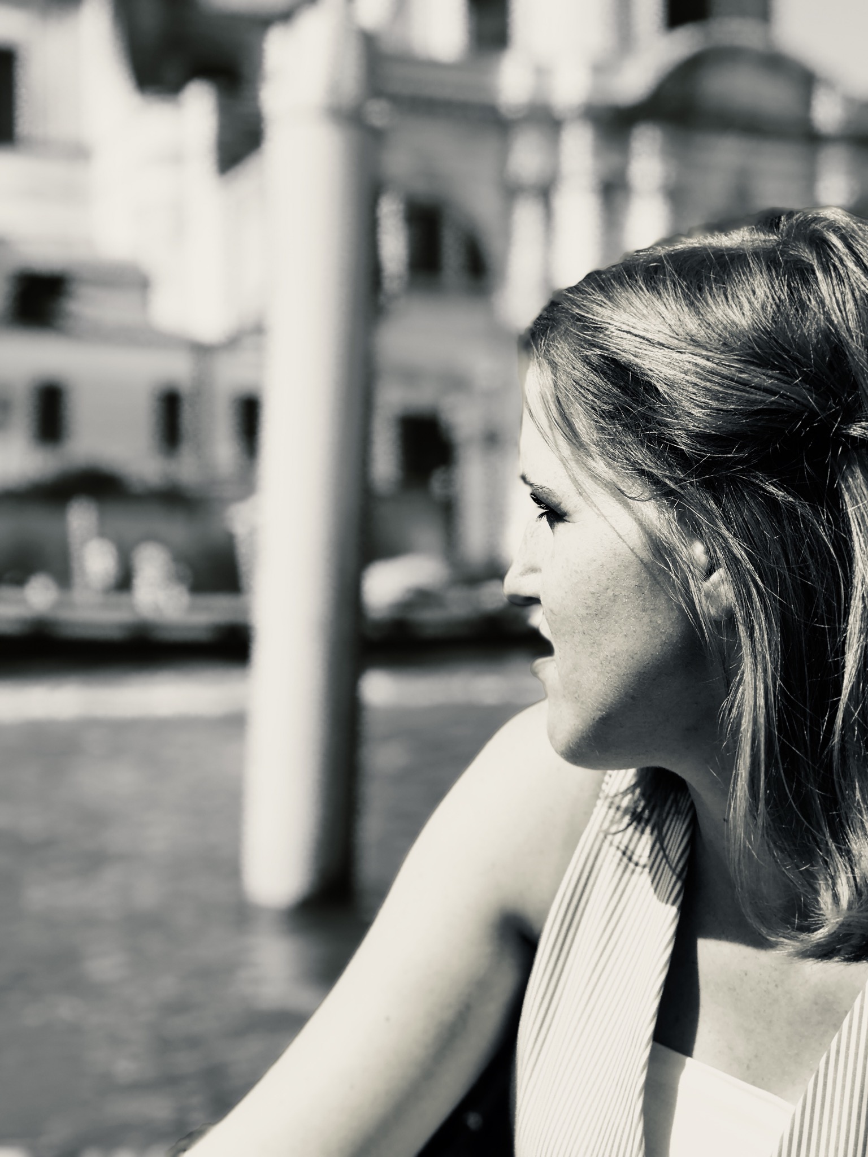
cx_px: 434
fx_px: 1906
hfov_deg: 25.7
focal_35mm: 57
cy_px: 578
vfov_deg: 33.8
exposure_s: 1/1100
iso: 20
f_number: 2.8
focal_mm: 6.6
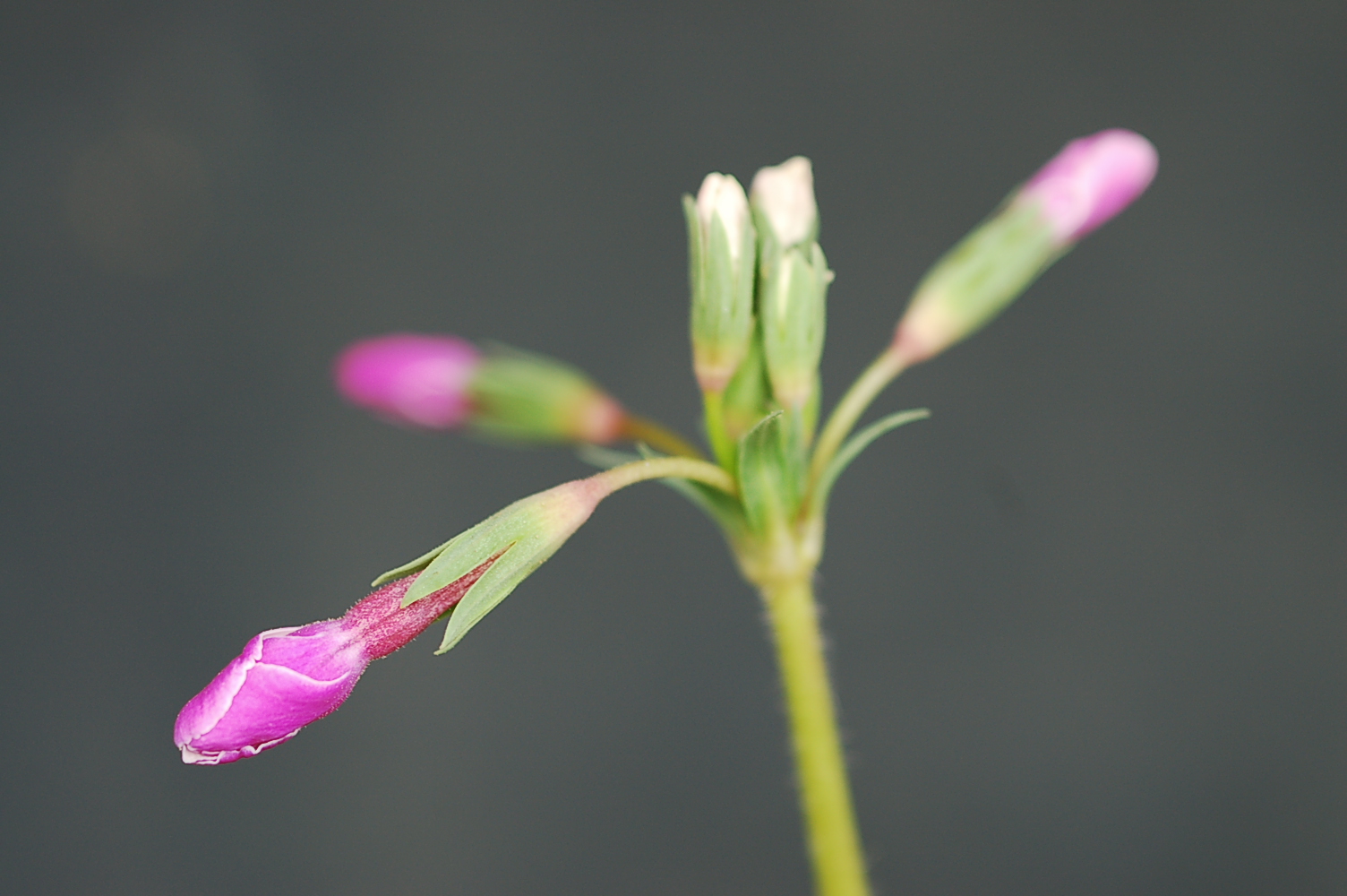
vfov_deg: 8.7
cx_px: 674
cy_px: 448
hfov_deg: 13.1
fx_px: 5888
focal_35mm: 158
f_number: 4
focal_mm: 105
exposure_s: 1/100
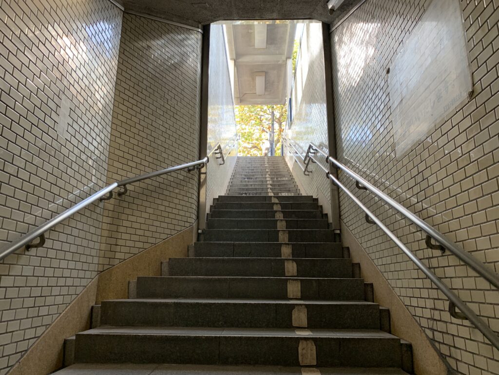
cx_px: 250
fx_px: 375
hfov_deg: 67.3
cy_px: 188
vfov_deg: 53.1
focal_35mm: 26
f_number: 1.8
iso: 64
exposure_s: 1/121
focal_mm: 4.25
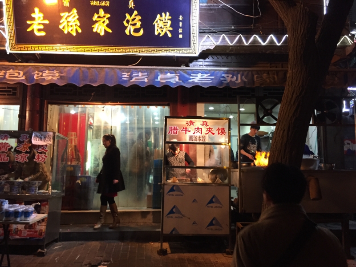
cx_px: 178
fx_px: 298
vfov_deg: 48.2
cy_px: 134
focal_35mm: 29
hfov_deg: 61.7
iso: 200
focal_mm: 4.15
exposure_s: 1/30
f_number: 2.2
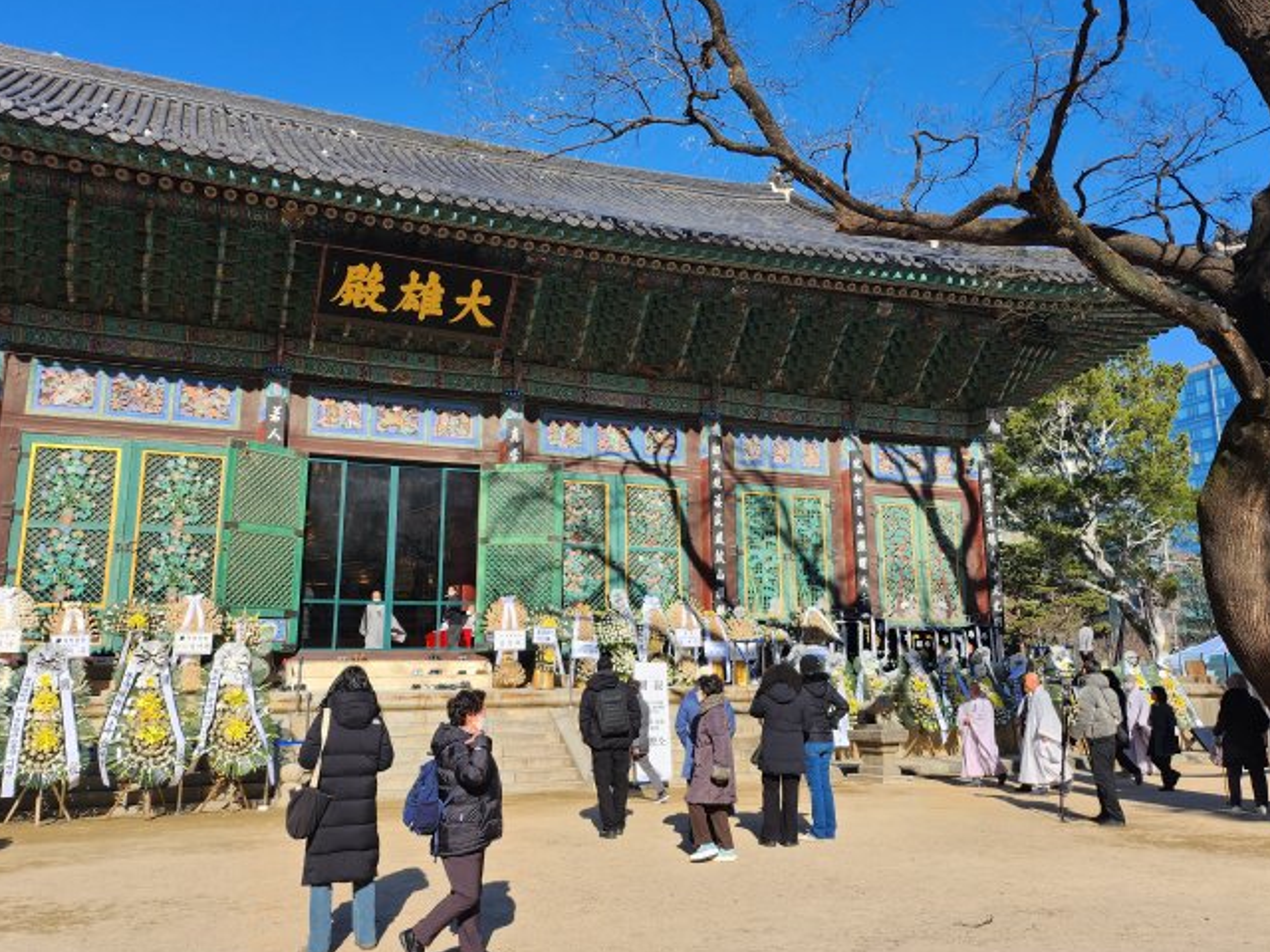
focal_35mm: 30
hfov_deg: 59.9
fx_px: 1101
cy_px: 444
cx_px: 693
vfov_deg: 46.8
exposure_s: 1/2410
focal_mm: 5
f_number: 1.8
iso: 50
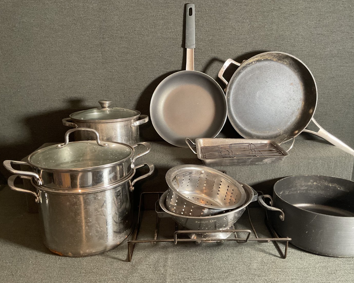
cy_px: 144
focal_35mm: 31
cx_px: 190
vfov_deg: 47.1
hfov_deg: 57.1
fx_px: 325
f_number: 1.8
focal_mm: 3
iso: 200
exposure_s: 1/60
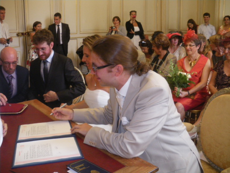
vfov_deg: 39.7
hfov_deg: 51.3
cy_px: 86
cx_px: 115
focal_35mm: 36
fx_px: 239
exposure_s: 1/50
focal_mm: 6.3
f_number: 3.5
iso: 400
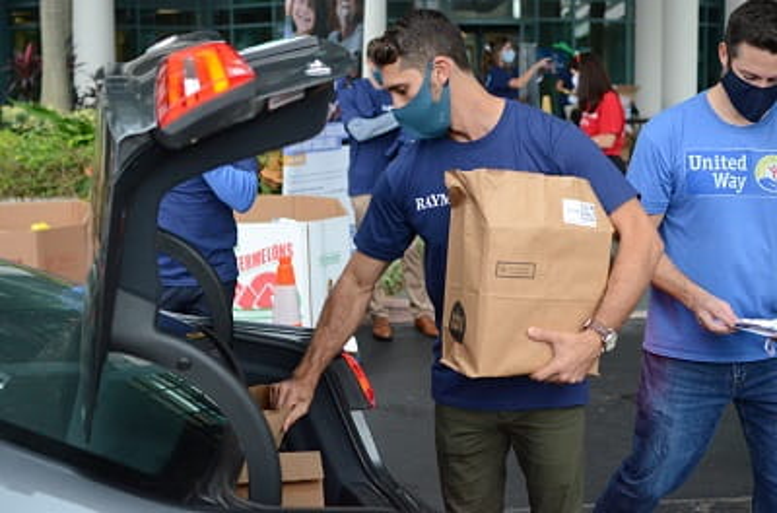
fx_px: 1130
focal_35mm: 52
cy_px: 256
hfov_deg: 38.0
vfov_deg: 25.6
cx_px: 388
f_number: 2.8
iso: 2500
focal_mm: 35
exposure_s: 1/1000
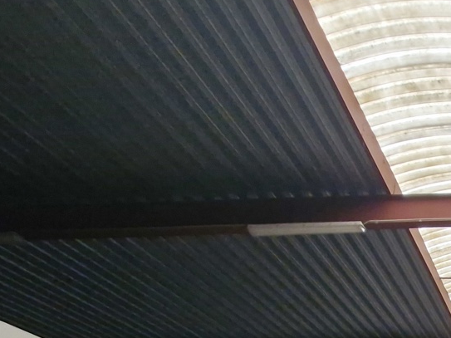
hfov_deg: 32.4
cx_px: 568
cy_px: 534
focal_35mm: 46
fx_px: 599
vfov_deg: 23.6
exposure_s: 1/33
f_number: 2.2
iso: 400
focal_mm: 1.74
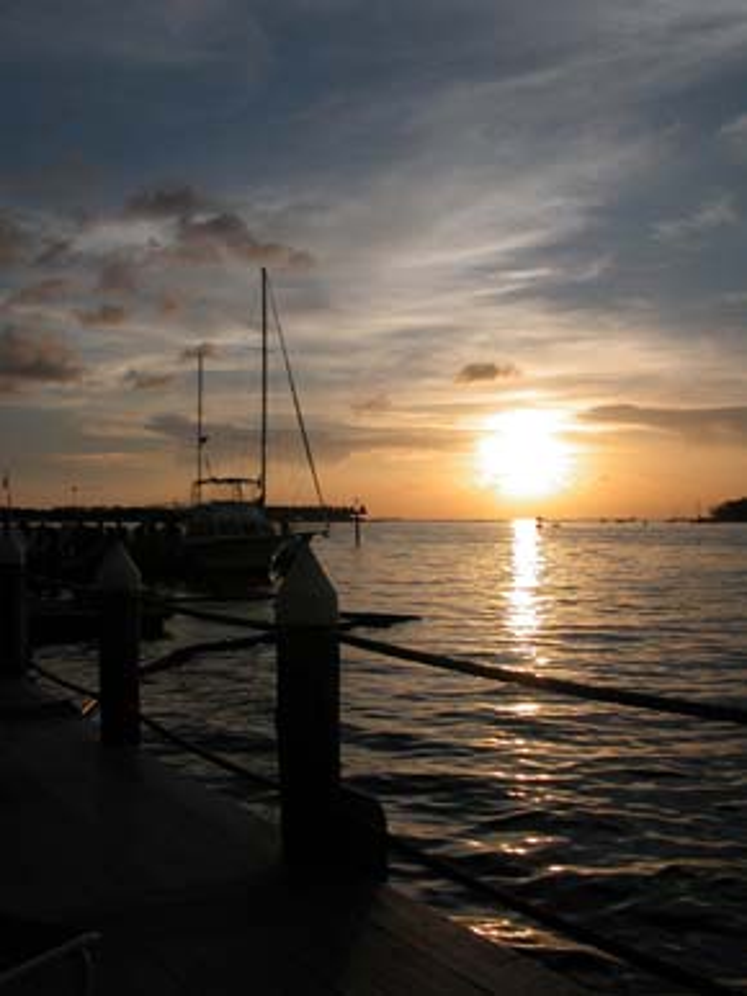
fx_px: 979
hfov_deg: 41.8
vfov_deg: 54.0
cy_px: 498
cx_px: 374
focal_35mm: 34
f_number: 4
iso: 100
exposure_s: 1/2000
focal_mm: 8.9
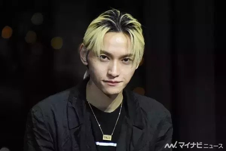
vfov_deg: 3.1
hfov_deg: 4.6
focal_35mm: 450
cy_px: 76
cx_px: 113
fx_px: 2825
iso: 8000
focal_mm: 300
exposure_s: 1/500
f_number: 6.3
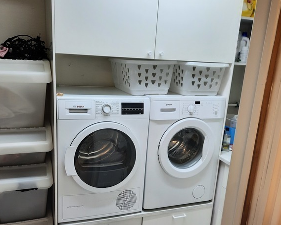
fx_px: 274
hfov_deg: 54.2
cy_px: 130
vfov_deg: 44.4
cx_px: 140
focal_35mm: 33
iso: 64
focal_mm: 4.6
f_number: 2
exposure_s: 1/50
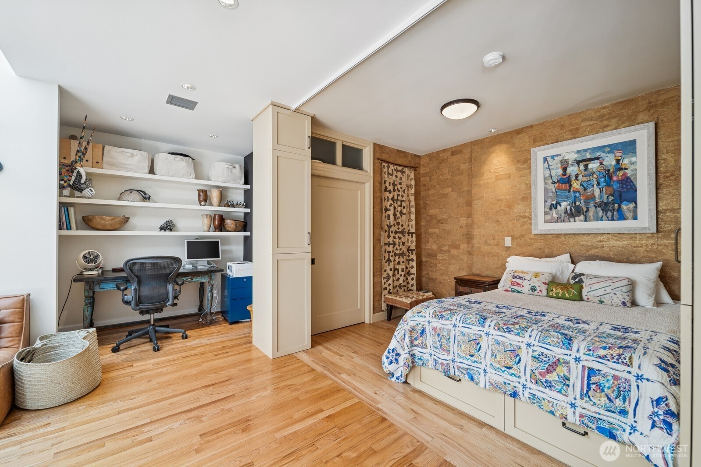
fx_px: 273
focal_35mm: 14
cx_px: 350
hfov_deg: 104.3
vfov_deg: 81.2
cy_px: 234
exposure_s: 1/10
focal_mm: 14
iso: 200
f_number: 8
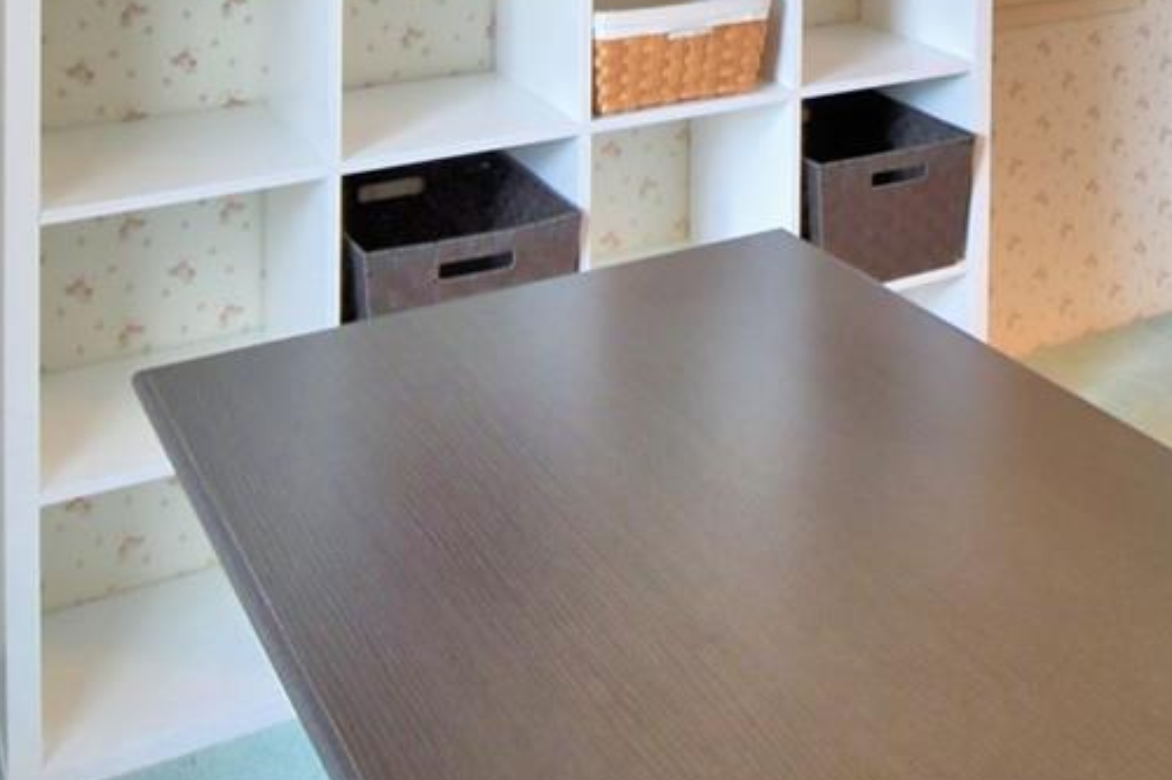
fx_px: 1562
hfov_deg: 38.5
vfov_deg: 23.6
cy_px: -319
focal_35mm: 48
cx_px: 1041
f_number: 4.5
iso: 400
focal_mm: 10
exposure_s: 1/30
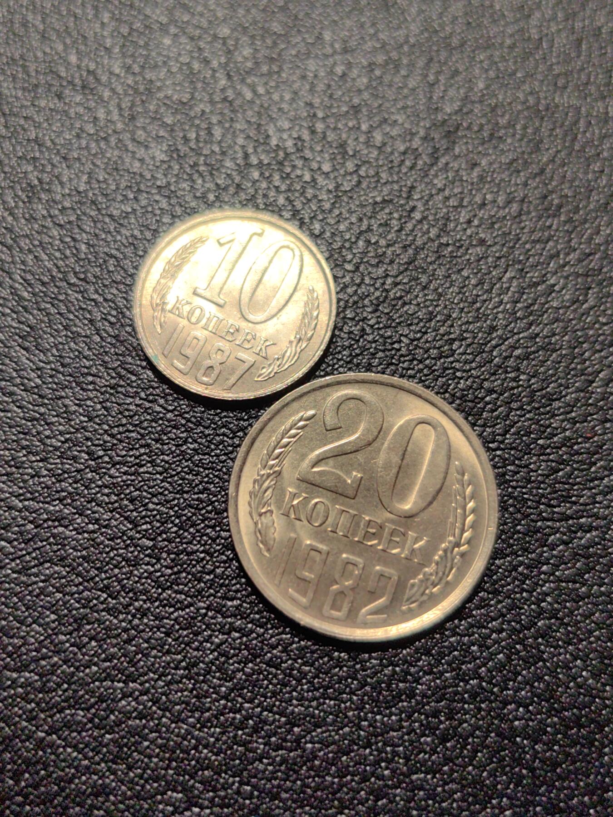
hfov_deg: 35.1
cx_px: 306
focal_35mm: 41
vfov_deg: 45.8
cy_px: 408
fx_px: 968
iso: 50
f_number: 1.4
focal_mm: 5.75
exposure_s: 1/417
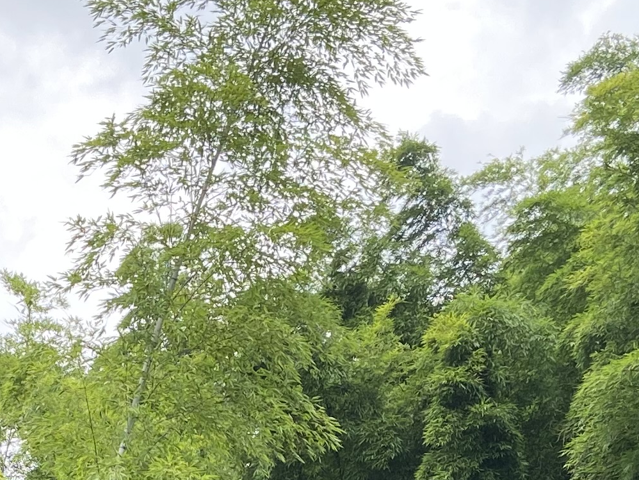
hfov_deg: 18.6
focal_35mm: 105
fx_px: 1939
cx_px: 181
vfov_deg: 13.1
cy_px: 775
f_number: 1.8
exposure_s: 1/252
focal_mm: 4.25
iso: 32
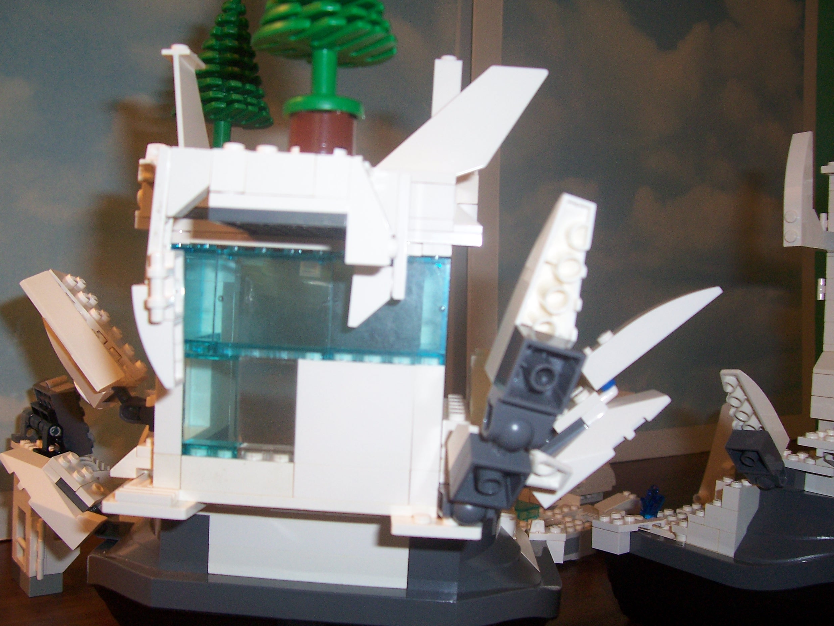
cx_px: 411
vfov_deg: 40.7
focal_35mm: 35
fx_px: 843
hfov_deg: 52.6
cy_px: 311
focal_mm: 5.6
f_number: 2.7
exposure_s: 1/60
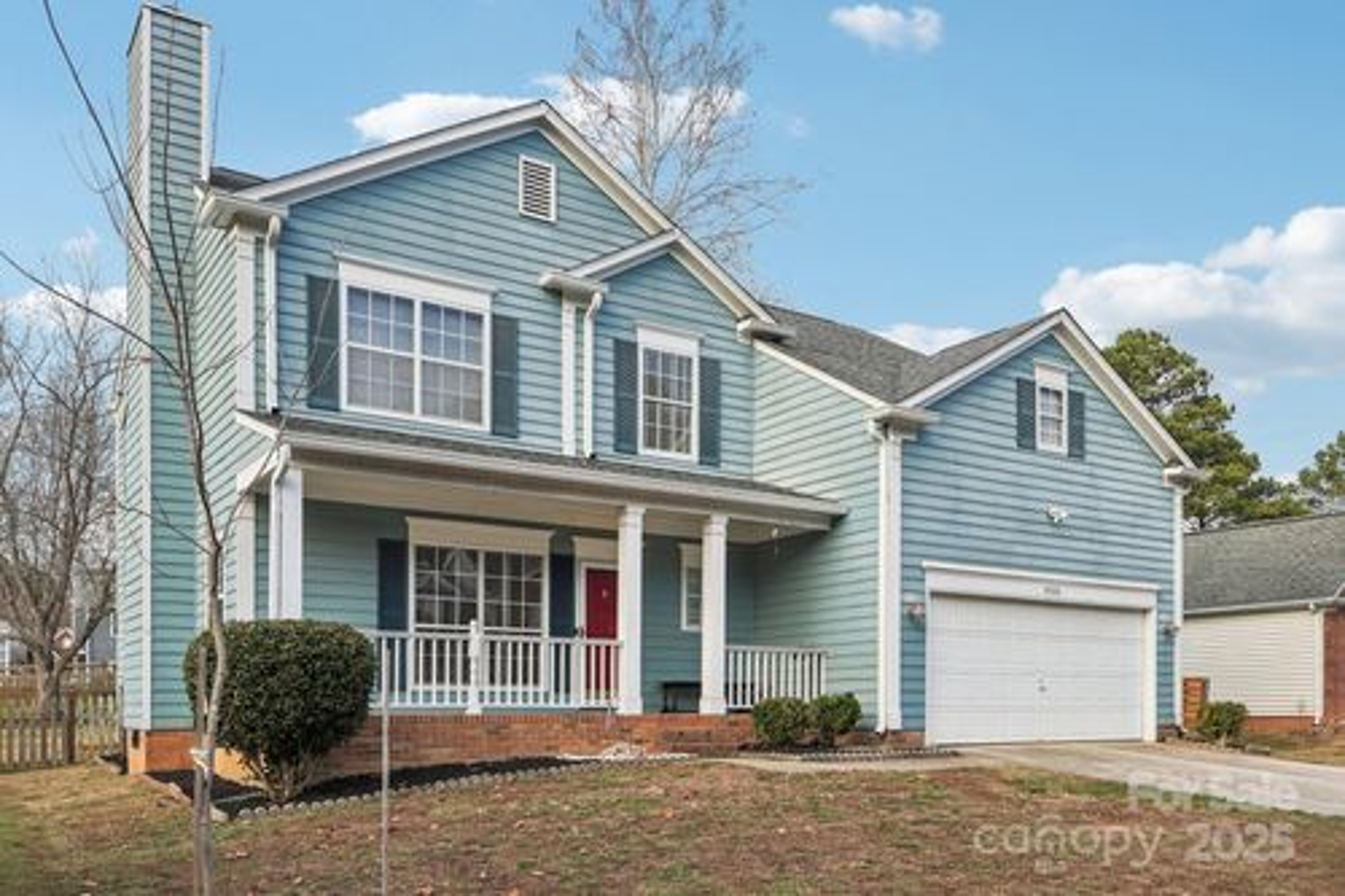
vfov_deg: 43.6
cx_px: 672
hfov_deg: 61.9
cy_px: 448
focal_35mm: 30
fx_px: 1120
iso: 100
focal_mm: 20
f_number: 8
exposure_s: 1/30
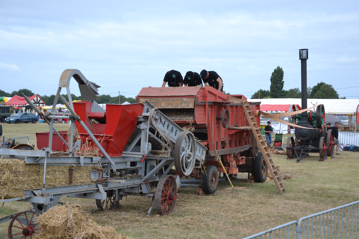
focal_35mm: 72
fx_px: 718
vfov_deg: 18.9
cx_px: 180
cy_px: 120
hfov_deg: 28.1
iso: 100
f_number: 6.3
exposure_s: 1/160
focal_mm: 48
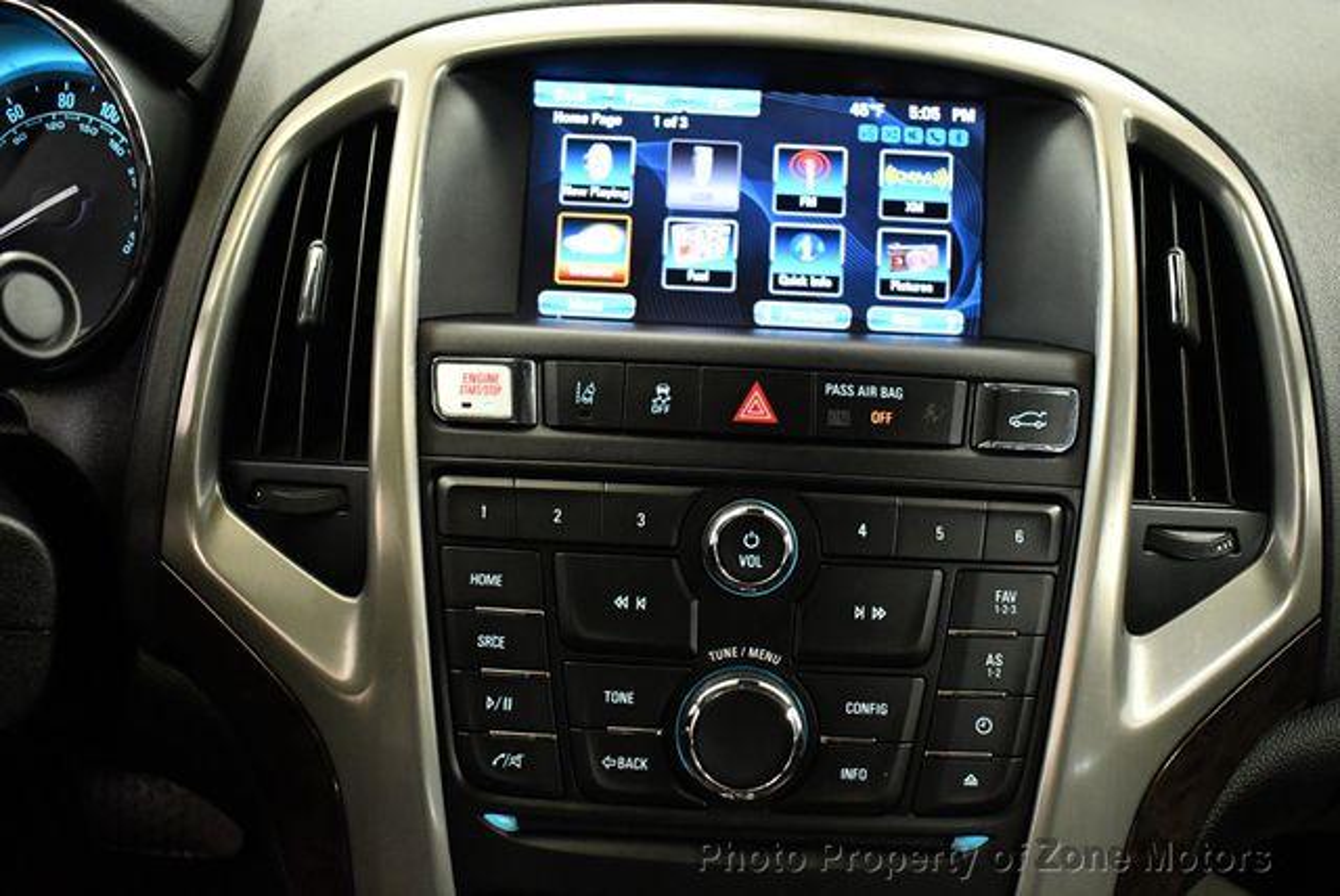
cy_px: 448
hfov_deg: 53.1
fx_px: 1341
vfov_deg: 36.9
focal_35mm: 36
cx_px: 670
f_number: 3.5
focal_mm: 18
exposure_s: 1/80
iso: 3200
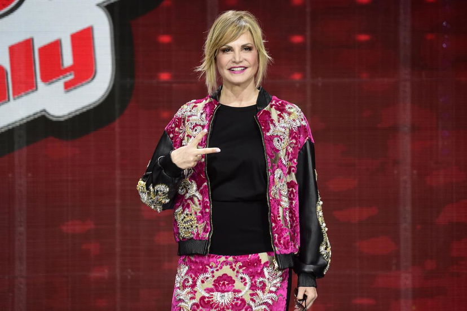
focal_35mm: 135
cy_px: 156
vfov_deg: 10.2
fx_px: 1751
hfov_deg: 15.2
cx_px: 234
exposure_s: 1/200
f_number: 4
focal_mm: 135
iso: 2500
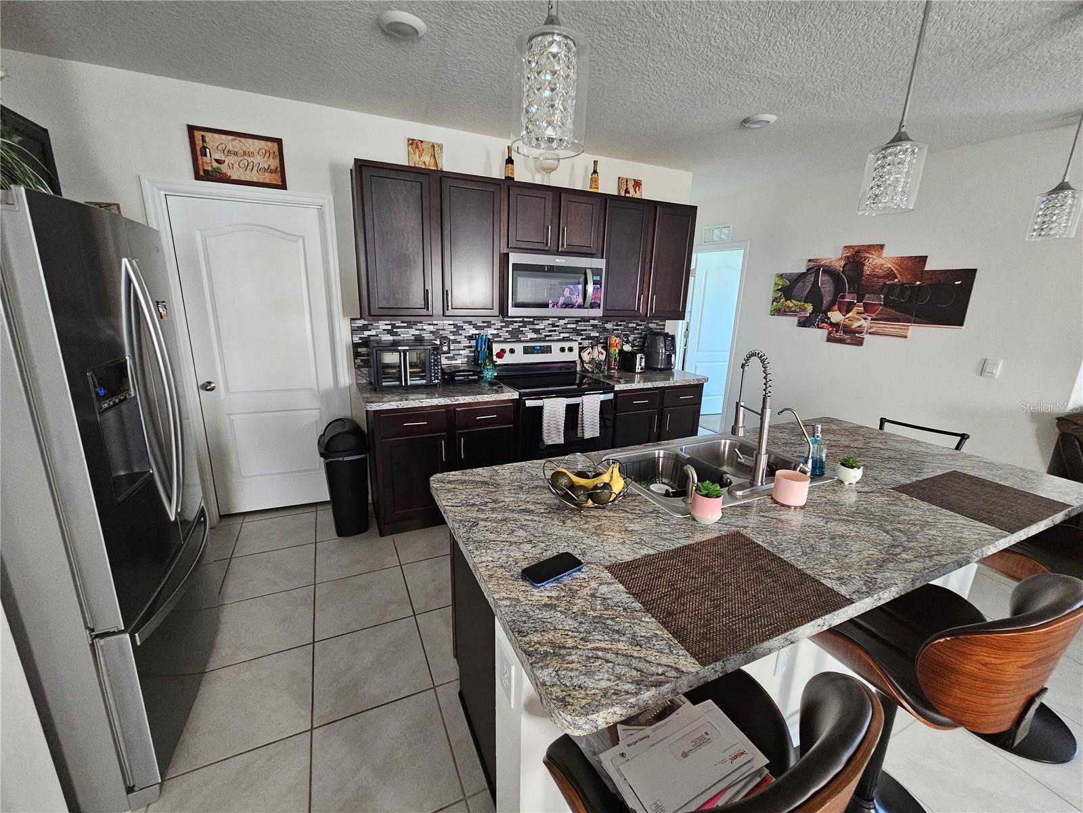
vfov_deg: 89.9
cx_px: 542
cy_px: 406
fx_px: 407
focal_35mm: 13
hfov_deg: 106.2
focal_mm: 2.2
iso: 640
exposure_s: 1/30
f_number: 2.2
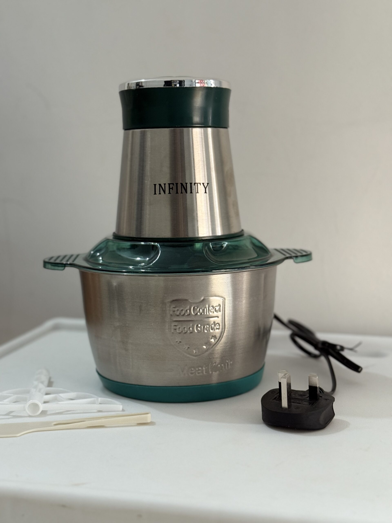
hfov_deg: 30.3
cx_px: 196
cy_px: 262
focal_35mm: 48
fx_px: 725
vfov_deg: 39.7
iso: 250
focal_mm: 6.76
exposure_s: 1/60
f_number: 1.78
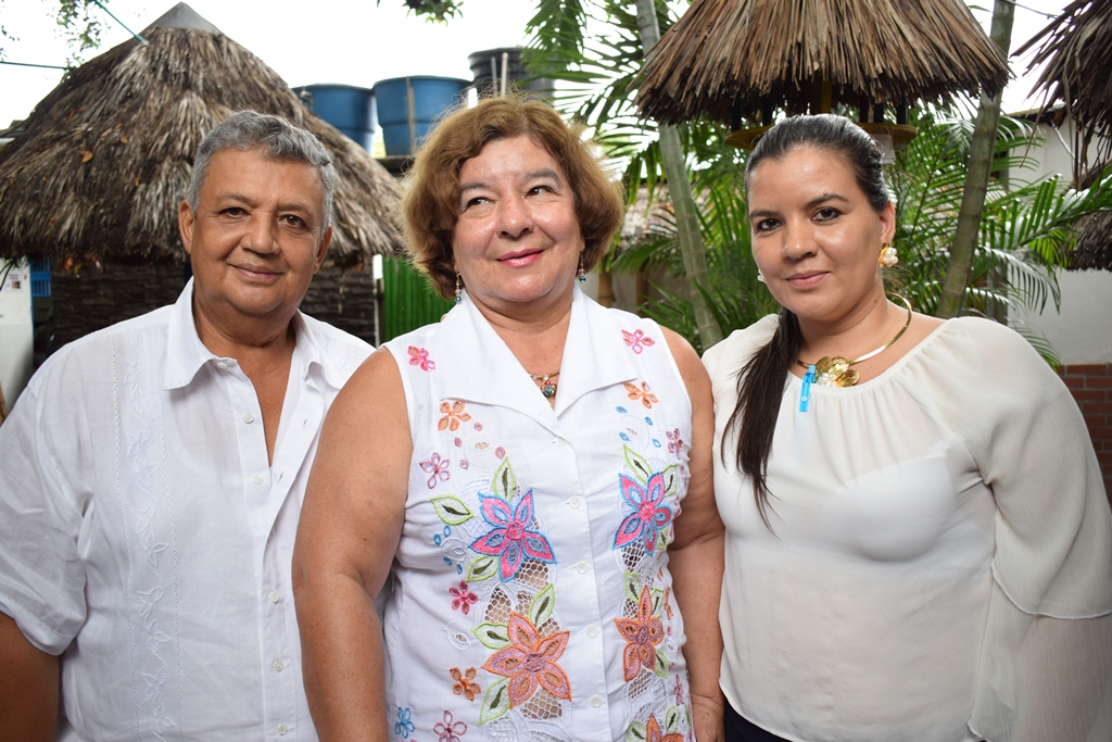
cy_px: 371
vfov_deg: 38.4
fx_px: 1066
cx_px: 556
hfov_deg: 55.1
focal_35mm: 34
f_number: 3.8
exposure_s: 1/160
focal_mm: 23
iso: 400
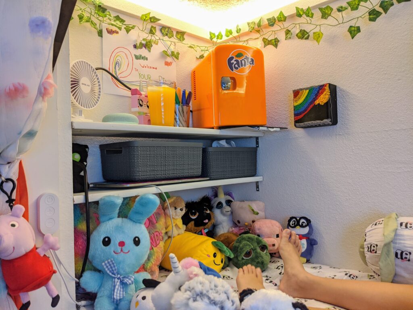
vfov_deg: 51.4
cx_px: 206
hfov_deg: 65.3
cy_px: 155
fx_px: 322
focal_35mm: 27
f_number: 1.8
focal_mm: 4.44
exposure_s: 1/59.9
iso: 113
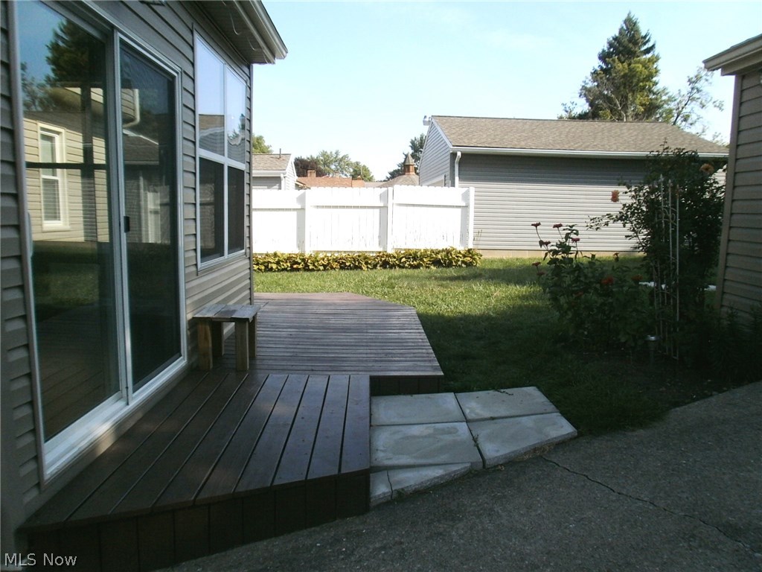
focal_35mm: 26
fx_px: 572
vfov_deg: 53.1
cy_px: 286
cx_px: 381
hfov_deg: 67.3
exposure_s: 1/250
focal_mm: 4.65
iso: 100
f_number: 7.8
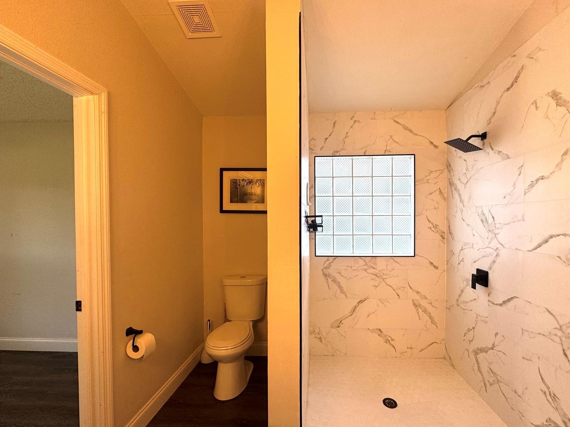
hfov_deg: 98.0
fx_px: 247
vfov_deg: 81.7
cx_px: 304
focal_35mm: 15
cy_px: 222
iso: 80
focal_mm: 2.22
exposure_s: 1/120
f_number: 2.2
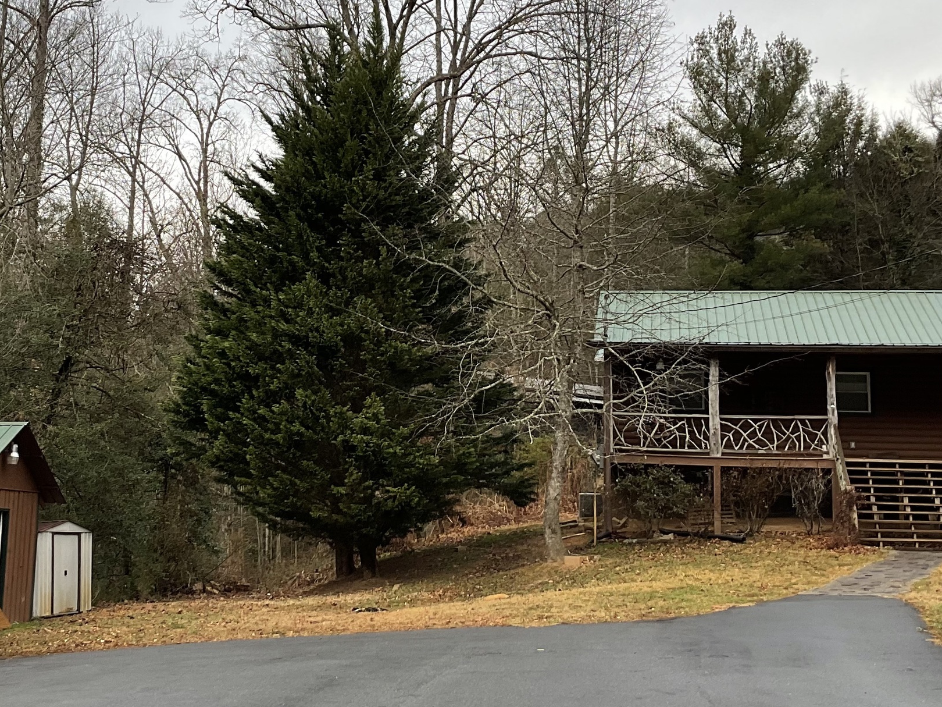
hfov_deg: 34.8
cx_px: 389
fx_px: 1497
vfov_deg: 26.5
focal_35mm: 55
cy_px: 298
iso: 16
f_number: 1.8
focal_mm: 3
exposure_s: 1/157
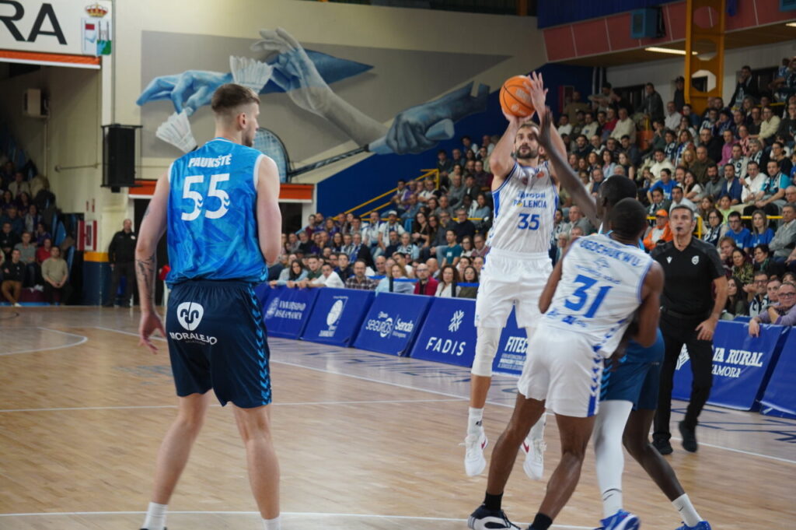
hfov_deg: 24.6
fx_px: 1823
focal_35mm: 82
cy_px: 265
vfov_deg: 16.5
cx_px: 398
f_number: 4.5
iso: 640
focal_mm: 55
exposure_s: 1/160
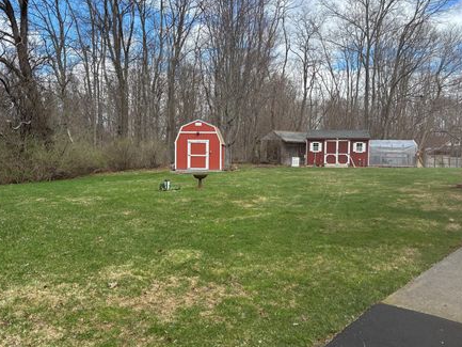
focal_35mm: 30
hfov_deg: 59.9
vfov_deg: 46.8
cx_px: 237
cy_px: 163
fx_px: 401
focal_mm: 5.96
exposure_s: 1/1418
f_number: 1.6
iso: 50
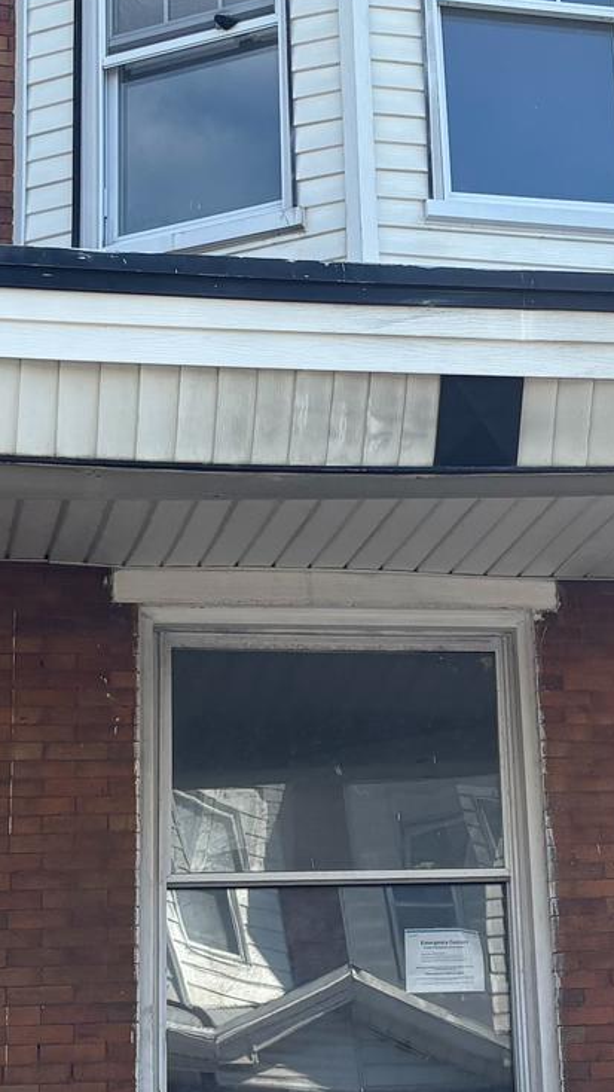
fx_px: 2286
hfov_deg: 15.0
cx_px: 607
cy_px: 478
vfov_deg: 26.8
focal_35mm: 79
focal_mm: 5.96
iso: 64
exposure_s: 1/1953
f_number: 1.6
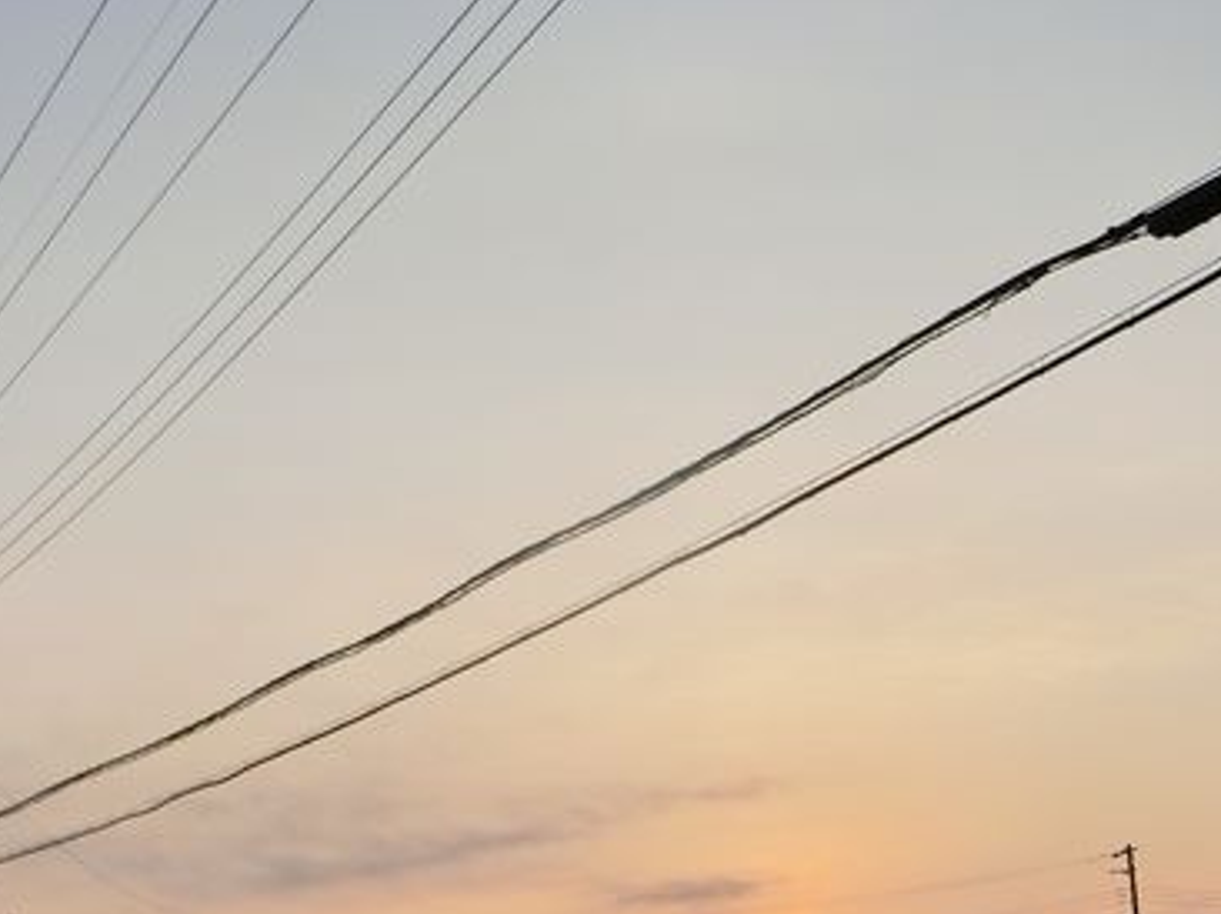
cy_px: 684
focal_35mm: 64
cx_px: 711
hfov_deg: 30.2
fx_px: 2256
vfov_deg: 22.7
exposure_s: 1/1000
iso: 100
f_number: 4.1
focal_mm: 6.9
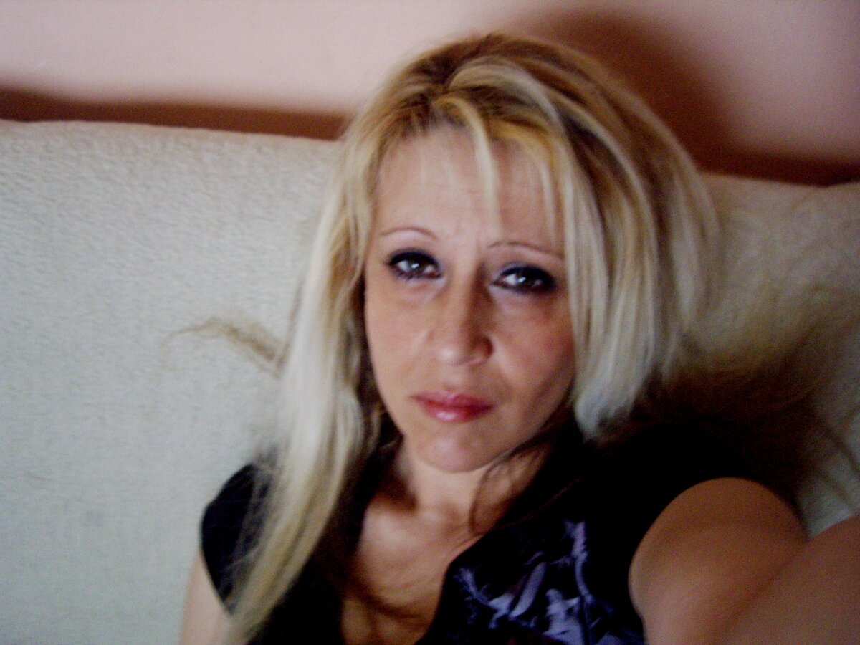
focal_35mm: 38
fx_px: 944
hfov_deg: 49.0
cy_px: 322
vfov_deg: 37.7
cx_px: 430
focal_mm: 7.9
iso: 400
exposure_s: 1/10
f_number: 2.8
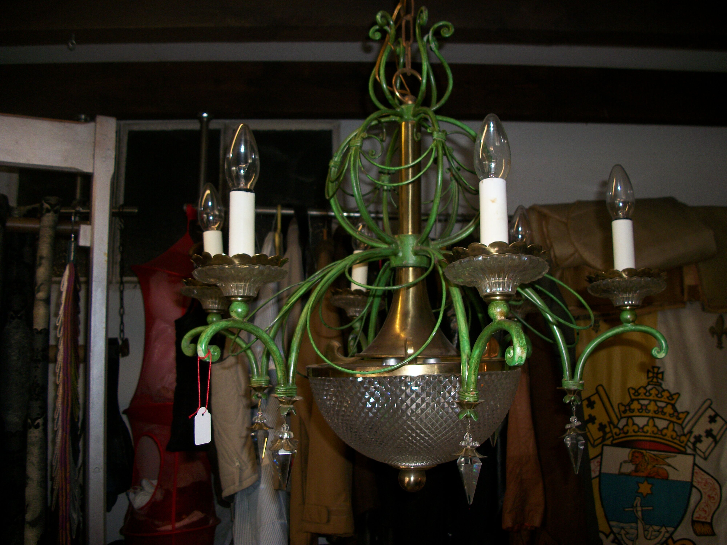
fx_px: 672
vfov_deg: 44.2
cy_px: 272
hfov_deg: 56.8
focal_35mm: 32
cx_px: 364
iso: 80
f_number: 2.9
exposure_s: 1/60
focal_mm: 5.7
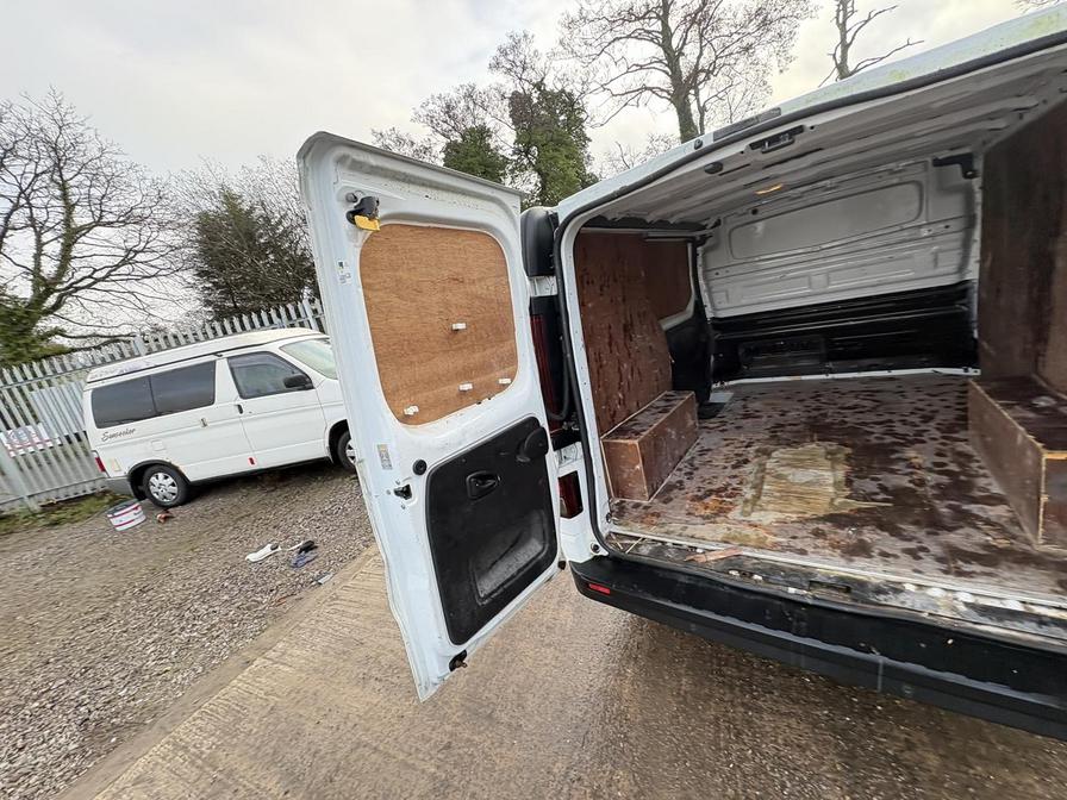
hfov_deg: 102.1
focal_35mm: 14
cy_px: 400
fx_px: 432
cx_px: 534
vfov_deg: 85.7
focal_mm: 2.22
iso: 64
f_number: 2.2
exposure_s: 1/99
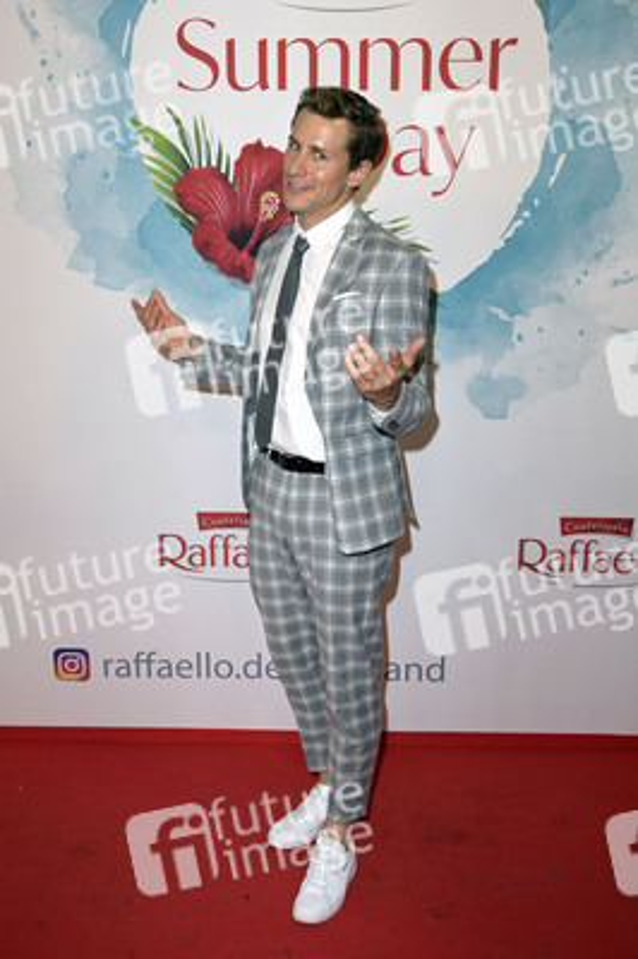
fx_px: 852
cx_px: 319
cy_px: 480
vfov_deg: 58.8
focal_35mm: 32
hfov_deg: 41.0
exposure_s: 1/250
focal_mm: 32
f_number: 5.6
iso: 640
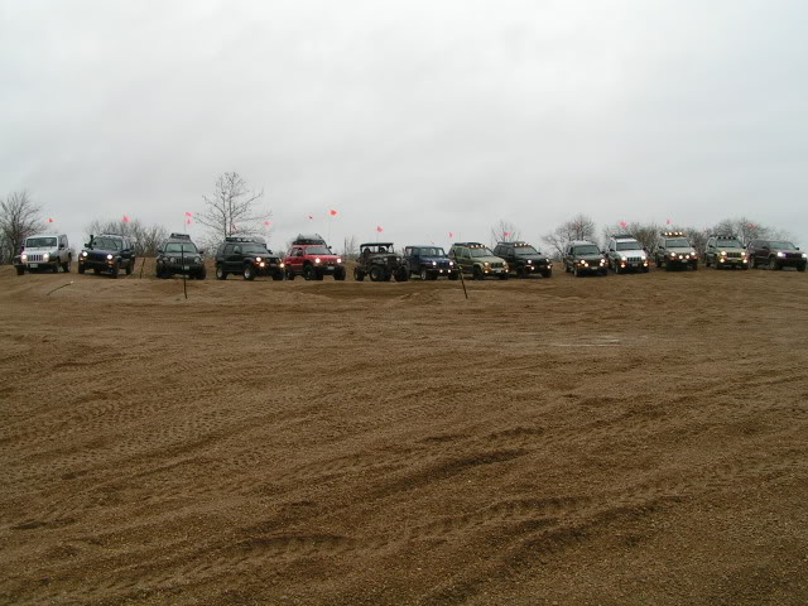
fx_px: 887
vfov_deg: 37.7
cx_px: 404
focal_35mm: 38
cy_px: 303
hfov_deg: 49.0
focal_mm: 5.8
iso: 50
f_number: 5.6
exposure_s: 1/80
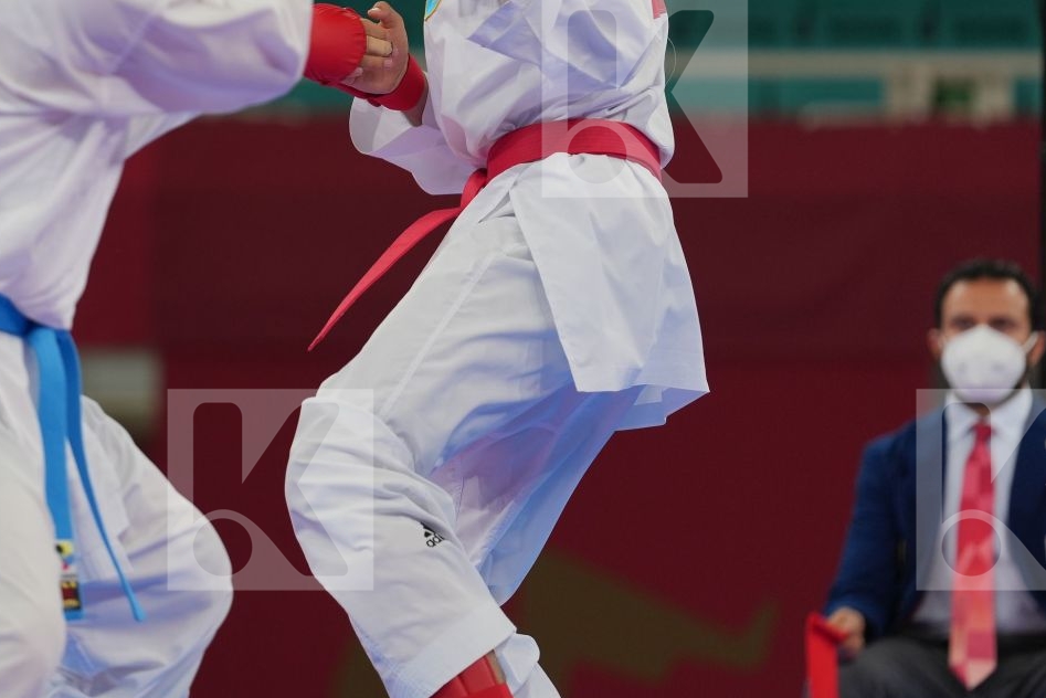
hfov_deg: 5.4
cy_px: 97
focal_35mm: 380
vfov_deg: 3.6
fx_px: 11044
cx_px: 271
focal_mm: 200
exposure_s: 1/1000
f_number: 2.8
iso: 500
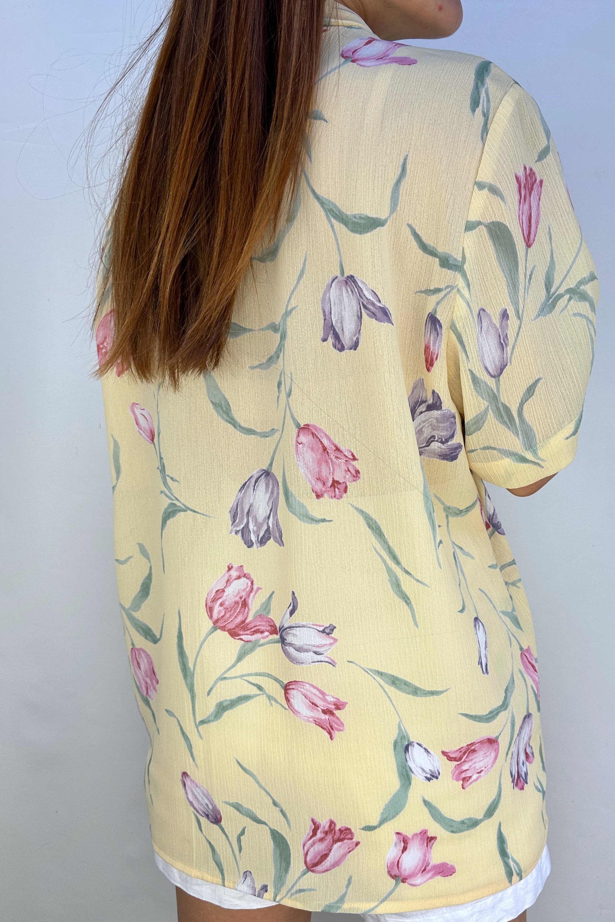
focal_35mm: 25
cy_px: 462
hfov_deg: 51.2
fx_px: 640
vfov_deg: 71.5
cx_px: 339
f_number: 1.78
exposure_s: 1/541
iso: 80
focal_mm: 6.86
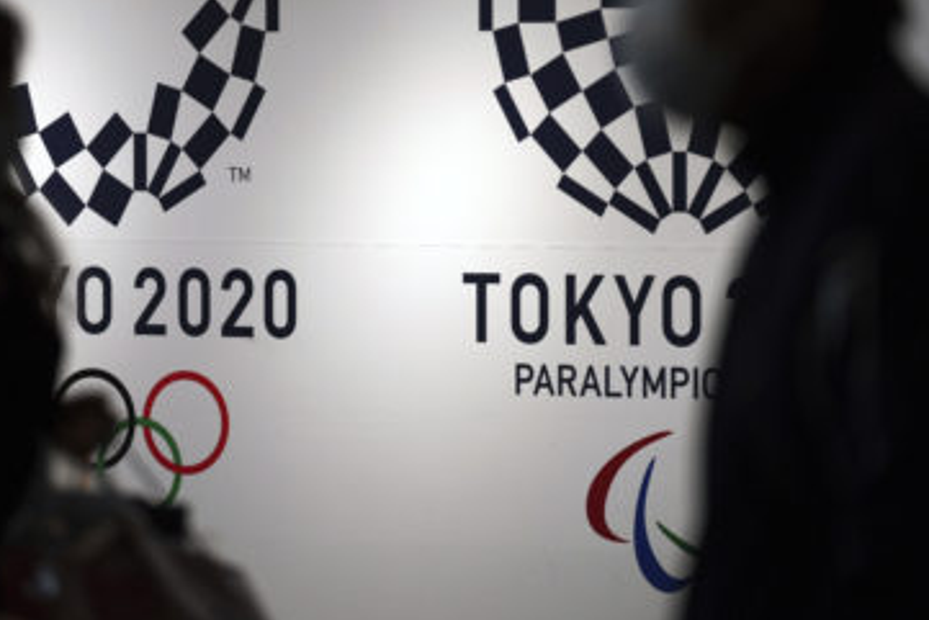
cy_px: 188
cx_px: 356
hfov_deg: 7.2
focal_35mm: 287
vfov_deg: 4.8
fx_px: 7409
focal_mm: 191
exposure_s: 1/500
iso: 250
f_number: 2.8
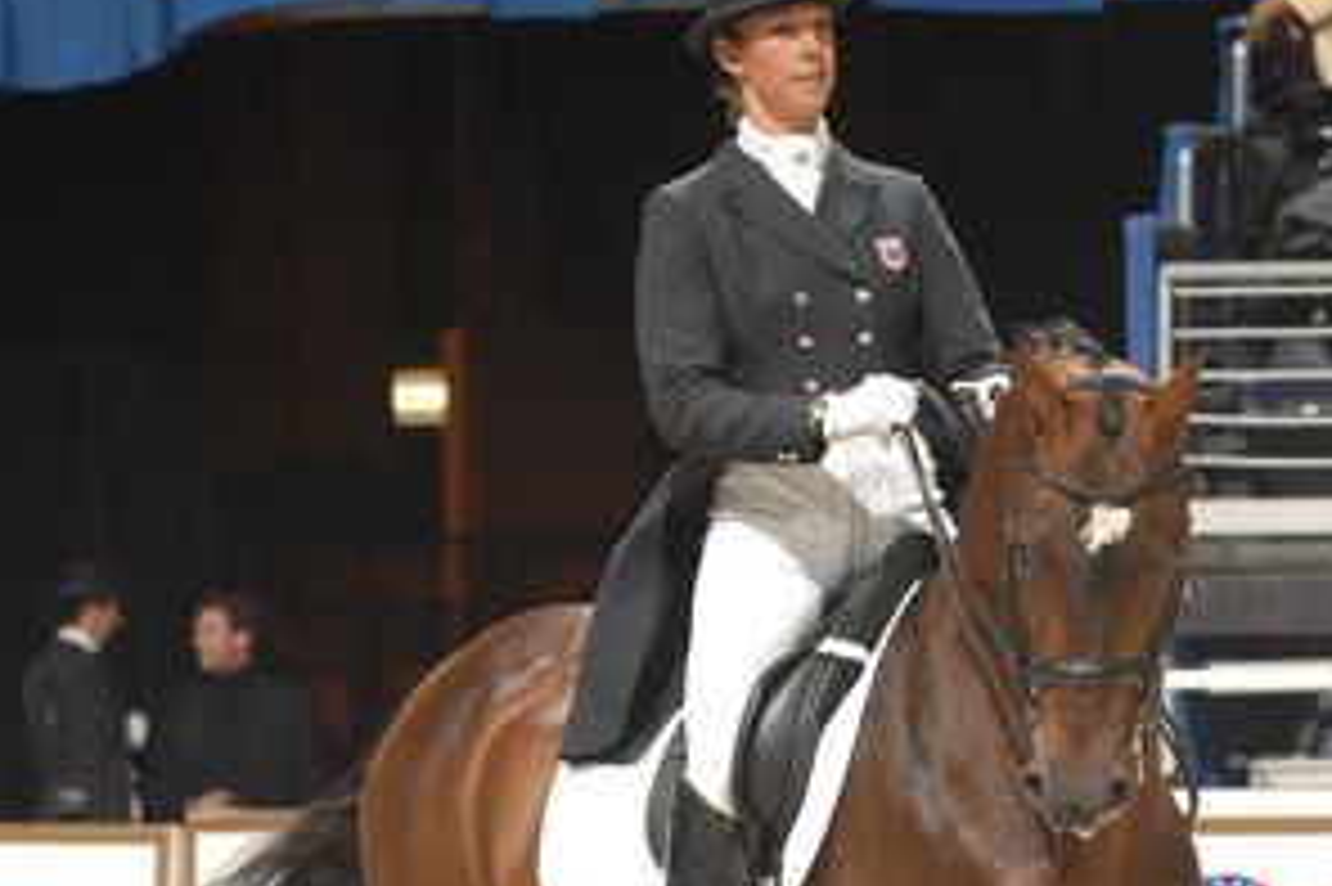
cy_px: 780
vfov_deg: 3.4
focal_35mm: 405
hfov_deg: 5.1
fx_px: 14979
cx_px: 922
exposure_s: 1/250
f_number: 5
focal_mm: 125
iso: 320
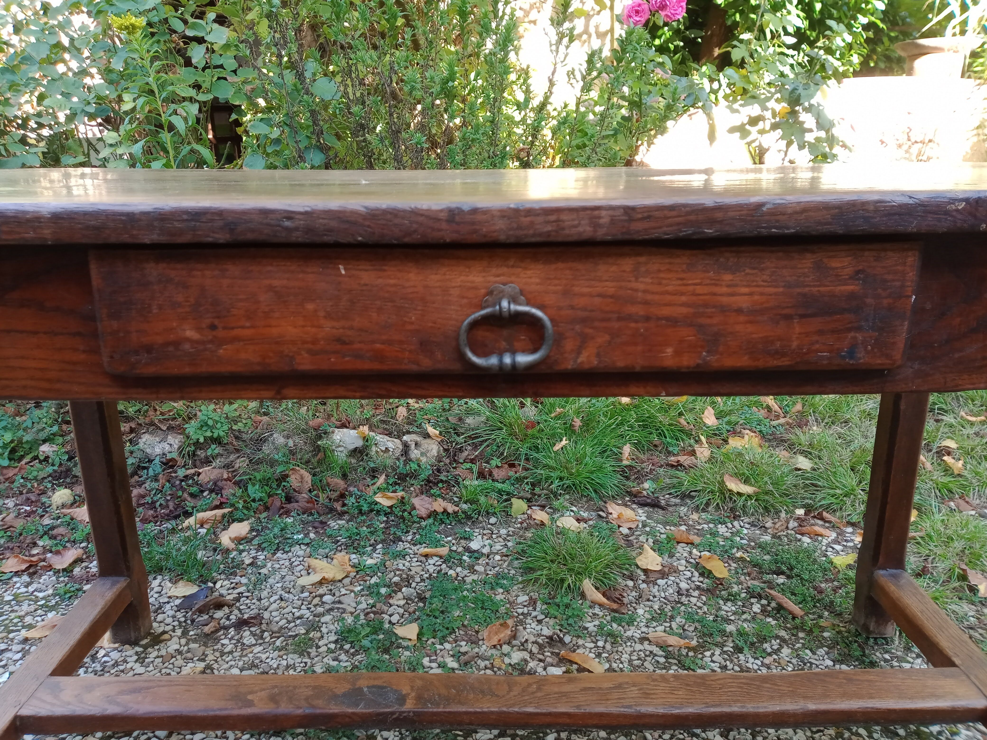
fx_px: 770
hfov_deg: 65.3
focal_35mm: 27
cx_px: 494
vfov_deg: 51.4
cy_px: 370
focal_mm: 3.54
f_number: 2
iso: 175
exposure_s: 1/100
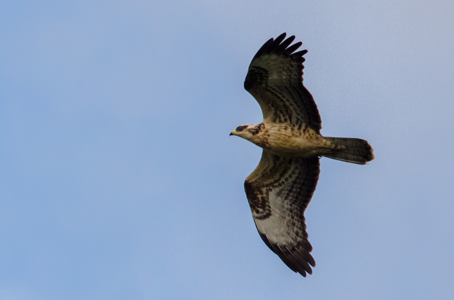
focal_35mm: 570
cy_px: 150
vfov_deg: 2.4
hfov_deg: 3.6
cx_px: 227
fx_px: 7173
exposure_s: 1/8000
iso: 1600
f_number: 6.3
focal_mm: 380
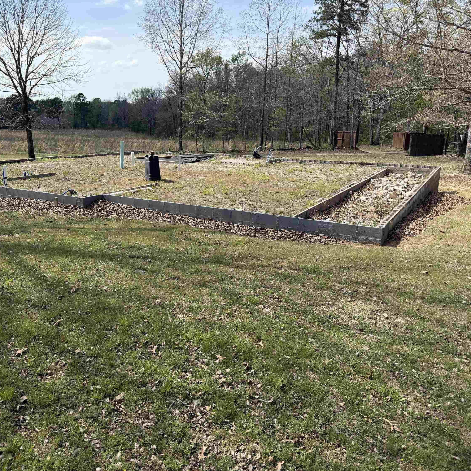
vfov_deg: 55.6
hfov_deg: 55.4
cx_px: 199
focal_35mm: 29
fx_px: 446
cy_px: 231
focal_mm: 6.76
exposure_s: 1/3584
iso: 100
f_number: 1.78
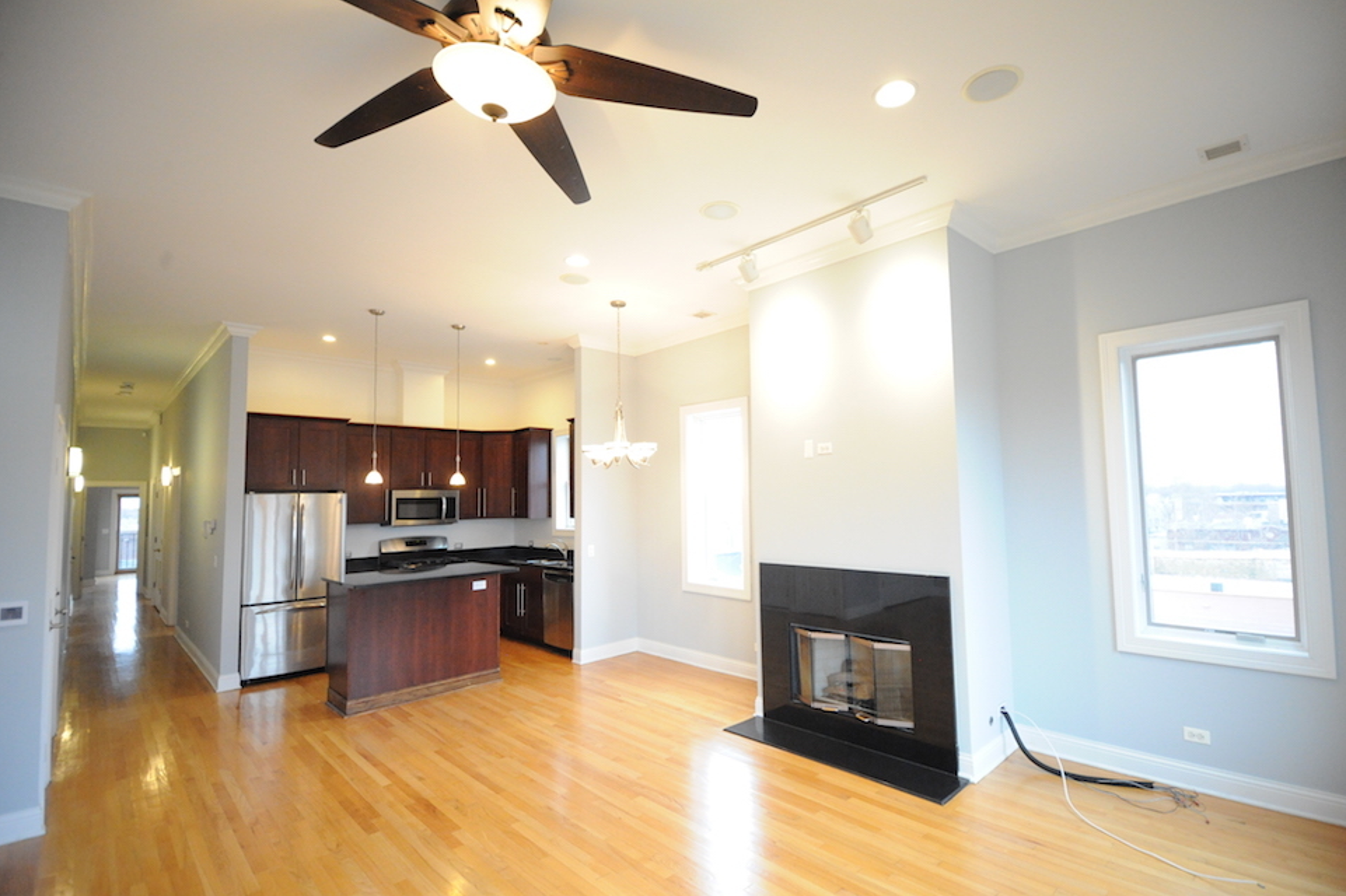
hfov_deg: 93.2
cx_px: 705
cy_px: 452
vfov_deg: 70.4
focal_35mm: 17
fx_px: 635
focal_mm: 16
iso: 6400
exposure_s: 1/200
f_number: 4
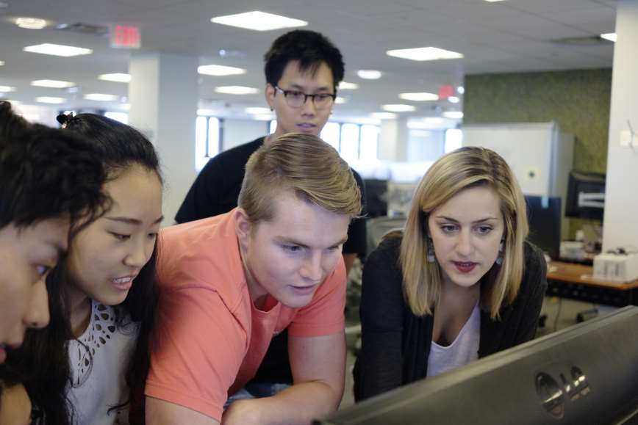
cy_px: 212
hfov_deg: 47.4
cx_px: 319
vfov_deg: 32.6
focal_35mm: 41
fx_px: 727
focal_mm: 27
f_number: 2.8
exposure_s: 1/125
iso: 1250
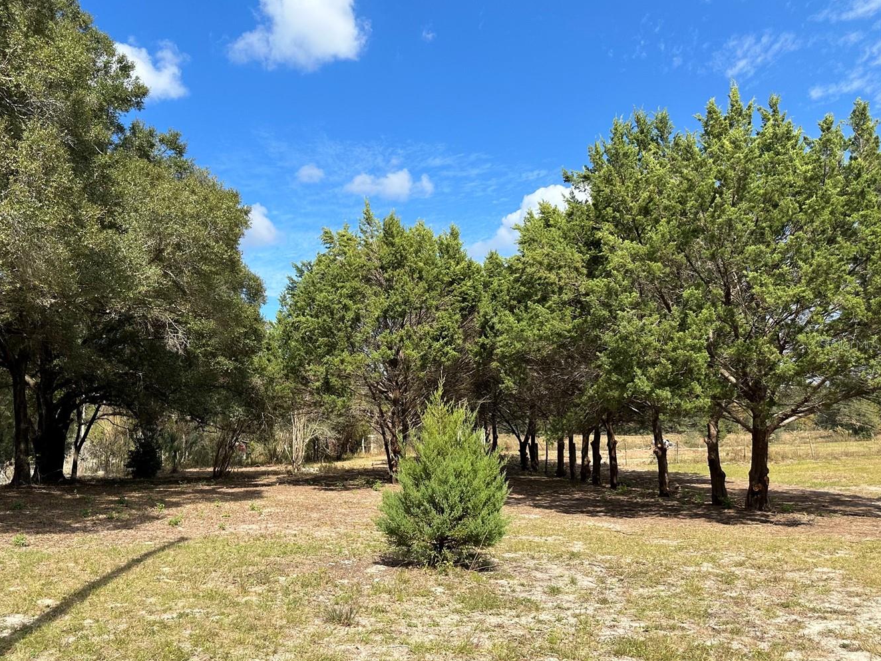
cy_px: 344
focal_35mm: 29
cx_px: 350
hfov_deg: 61.1
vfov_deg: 48.2
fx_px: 738
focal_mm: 6.86
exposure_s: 1/4545
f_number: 1.78
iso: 80
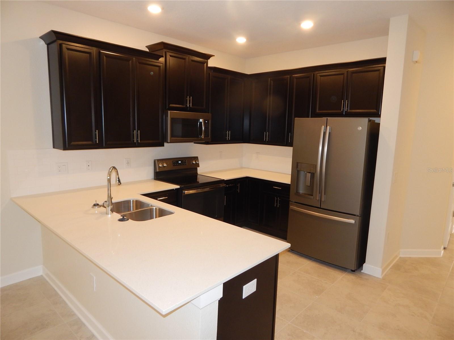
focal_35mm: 22
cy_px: 170
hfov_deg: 76.4
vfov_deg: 61.1
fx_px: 289
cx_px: 227
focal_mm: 4
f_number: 3
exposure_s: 1/30
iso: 200
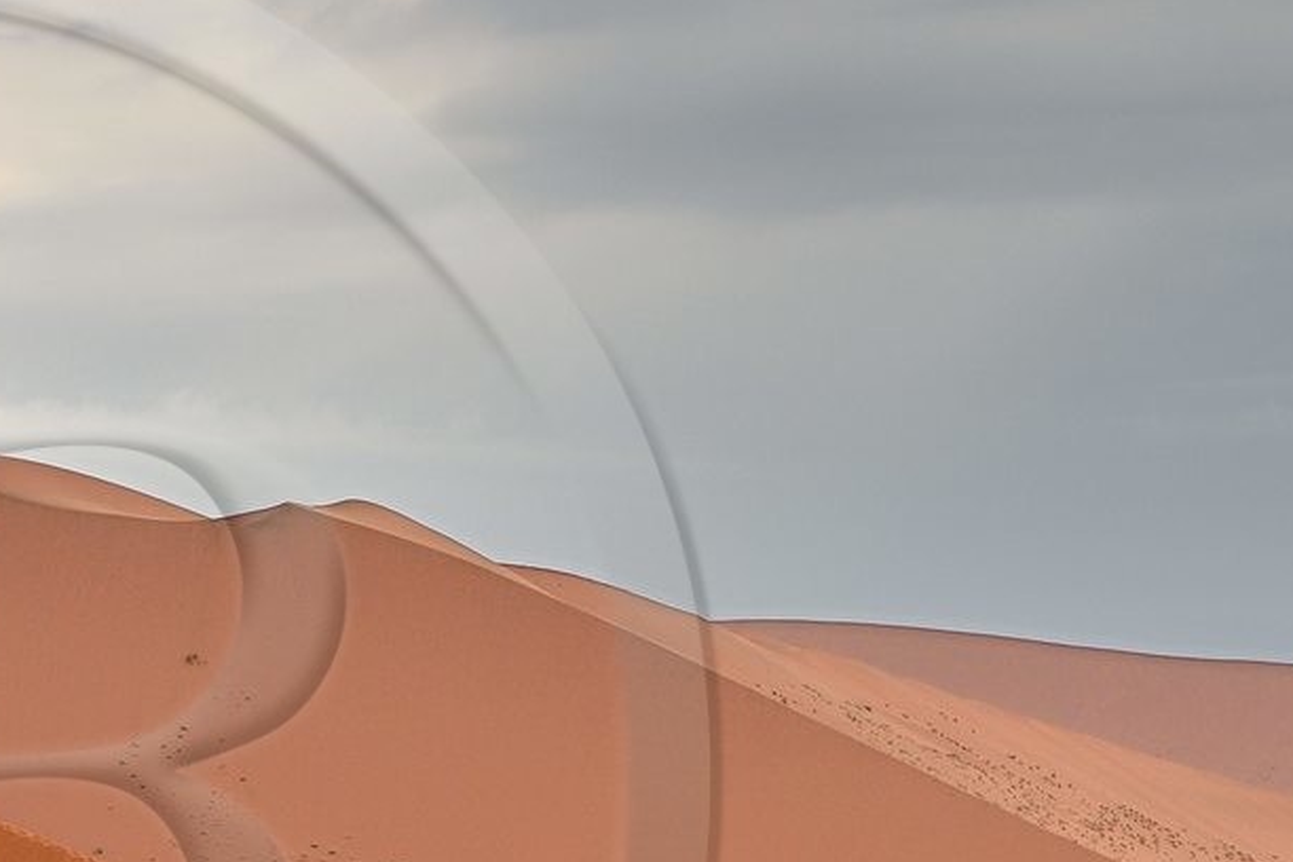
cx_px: -163
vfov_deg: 2.6
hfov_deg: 3.9
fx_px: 18783
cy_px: 779
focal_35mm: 523
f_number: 5
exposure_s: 1/800
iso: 400
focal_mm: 200
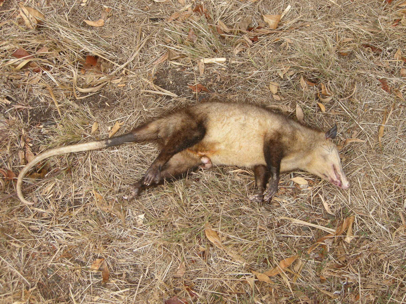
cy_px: 152
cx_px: 203
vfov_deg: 40.7
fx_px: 411
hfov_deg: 52.6
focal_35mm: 35
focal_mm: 7.5
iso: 64
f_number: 4.3
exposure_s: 1/126
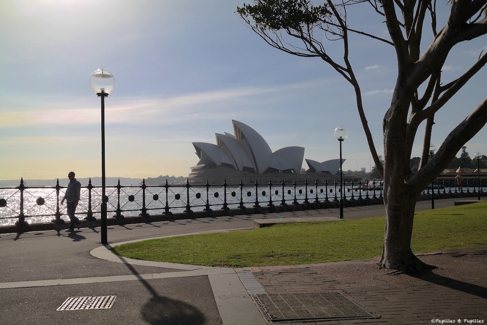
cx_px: 244
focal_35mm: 36
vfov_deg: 36.9
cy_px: 162
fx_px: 487
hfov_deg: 53.1
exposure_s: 1/500
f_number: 9
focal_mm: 24
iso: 100
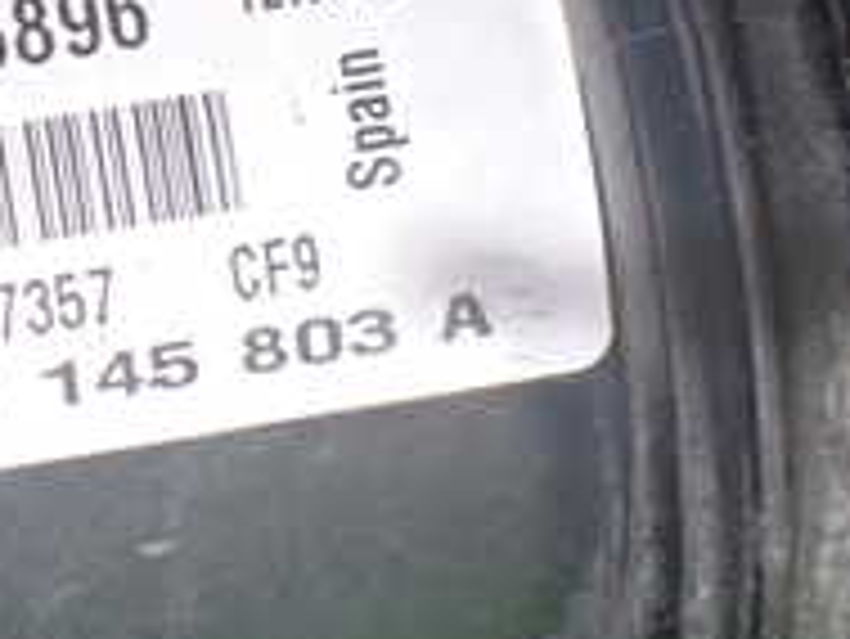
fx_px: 2334
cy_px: 135
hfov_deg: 20.3
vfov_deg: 15.5
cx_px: 108
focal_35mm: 95
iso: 800
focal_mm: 5.4
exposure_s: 1/125
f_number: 2.3
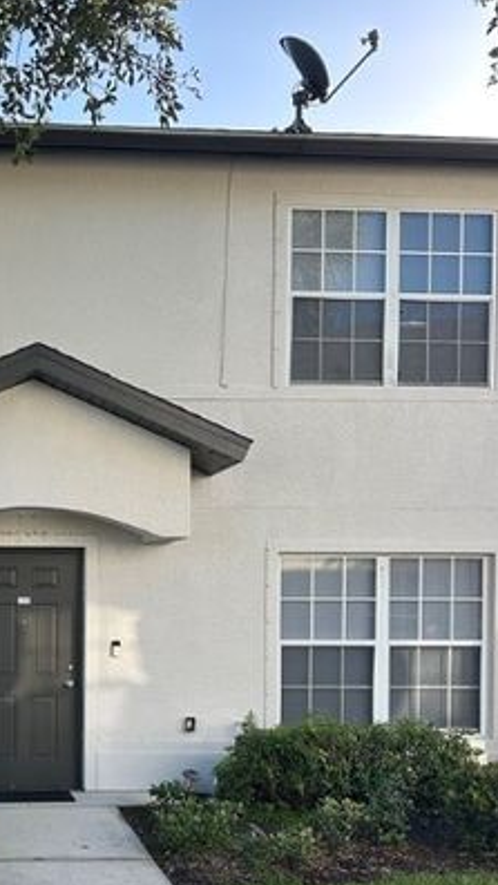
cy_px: 613
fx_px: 1032
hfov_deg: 25.8
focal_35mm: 44
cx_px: 2
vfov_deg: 45.4
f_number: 1.78
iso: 80
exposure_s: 1/864
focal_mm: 6.86
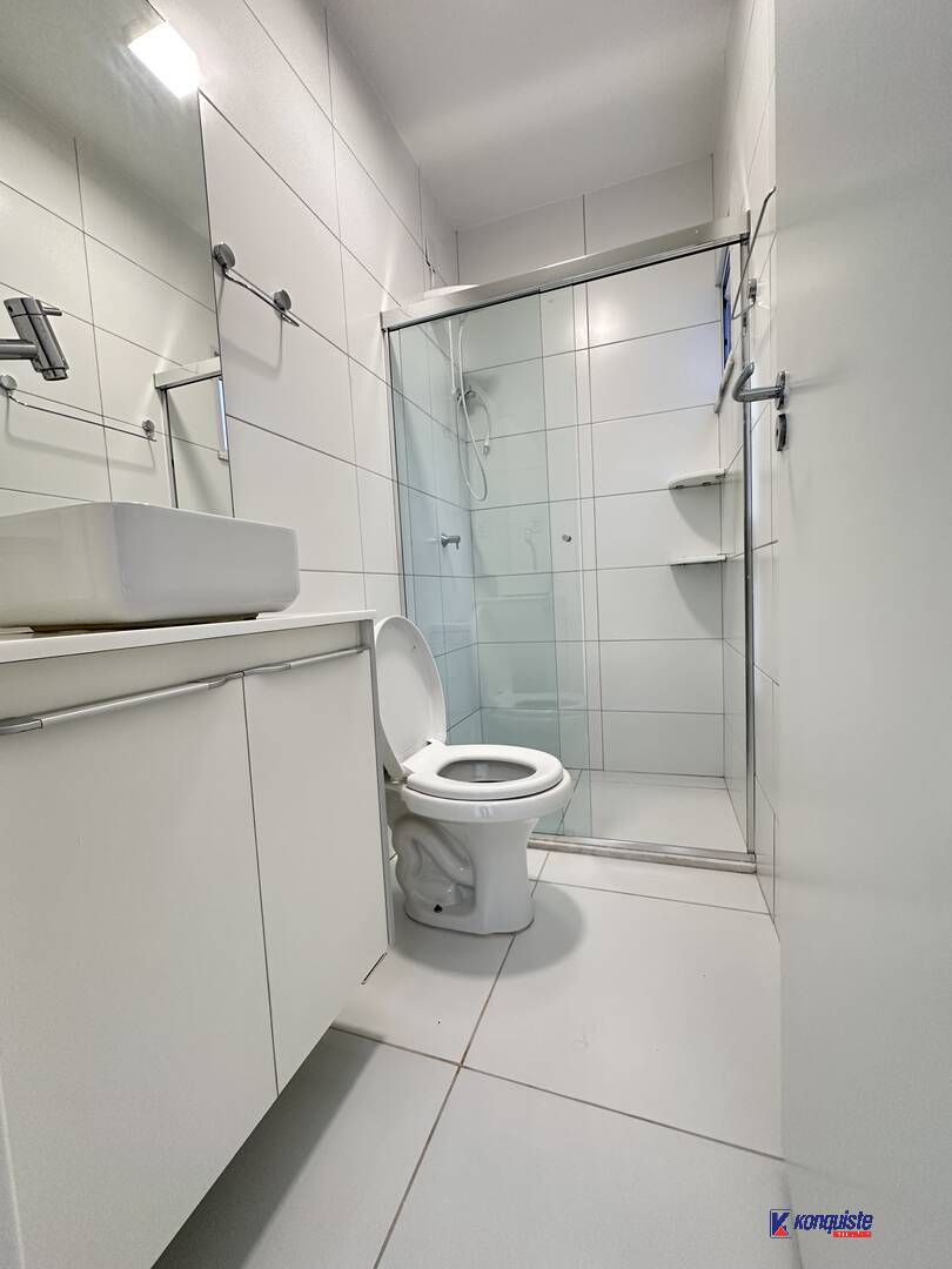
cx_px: 476
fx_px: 513
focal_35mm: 14
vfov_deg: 102.1
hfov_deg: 85.7
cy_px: 634
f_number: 2.2
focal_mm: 2.22
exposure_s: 1/120
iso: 250
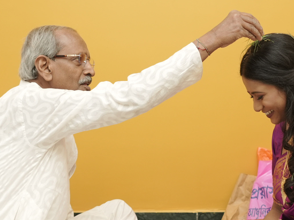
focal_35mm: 78
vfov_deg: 18.7
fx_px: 663
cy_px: 178
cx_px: 174
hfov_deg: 25.0
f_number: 2.2
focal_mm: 24
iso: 320
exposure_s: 1/200
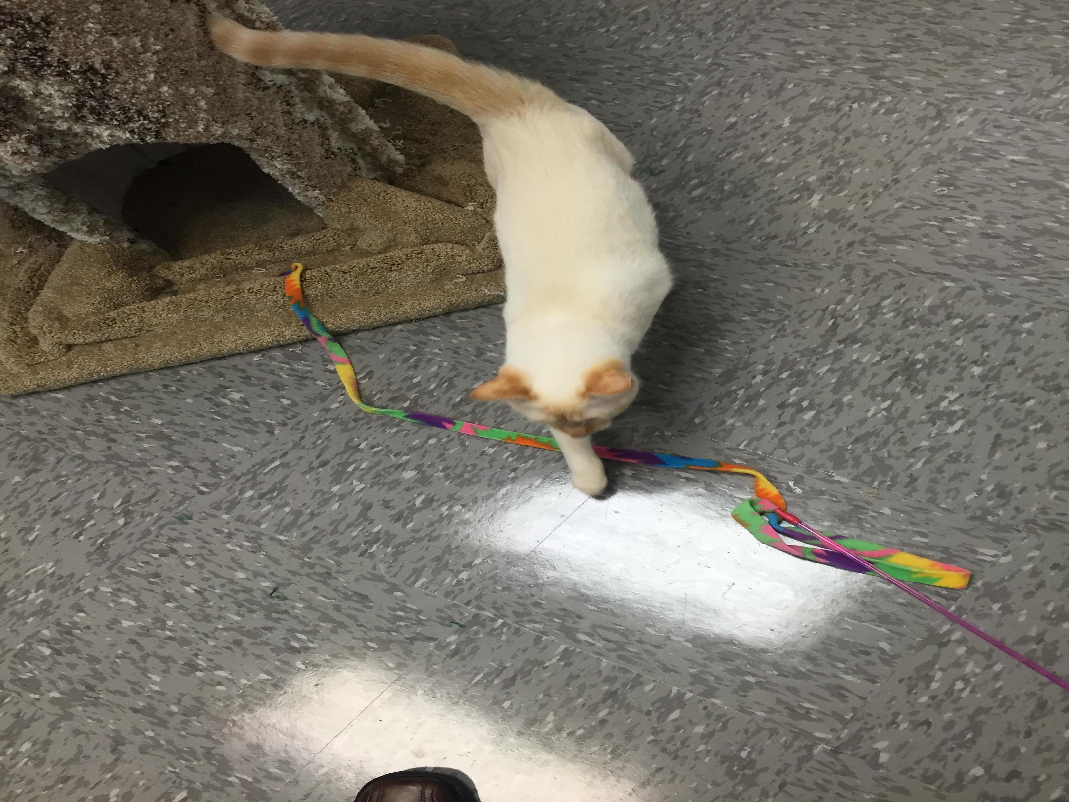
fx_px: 896
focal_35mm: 29
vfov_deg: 48.2
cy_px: 401
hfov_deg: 61.7
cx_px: 534
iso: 40
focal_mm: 4.15
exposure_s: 1/30
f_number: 2.2
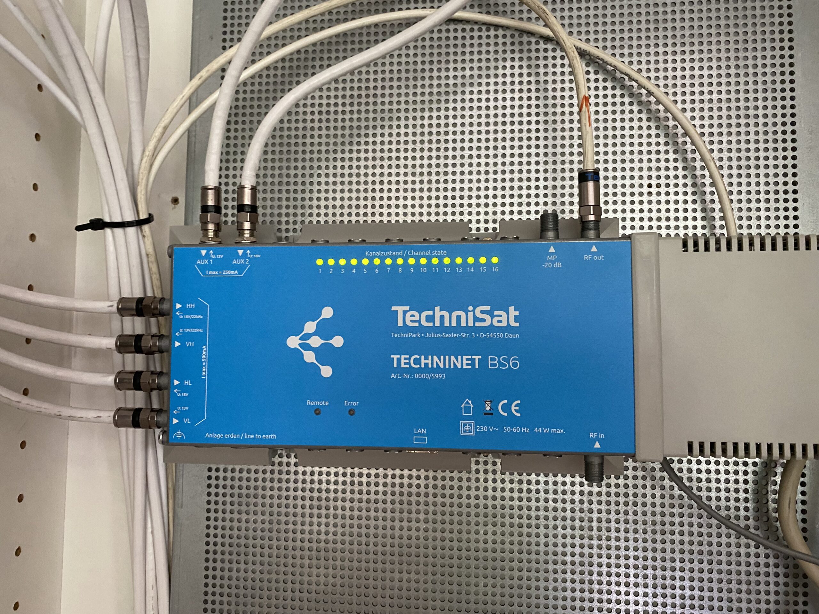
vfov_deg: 53.1
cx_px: 410
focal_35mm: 26
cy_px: 307
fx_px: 615
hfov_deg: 67.3
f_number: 1.8
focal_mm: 4.25
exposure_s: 1/60
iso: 250
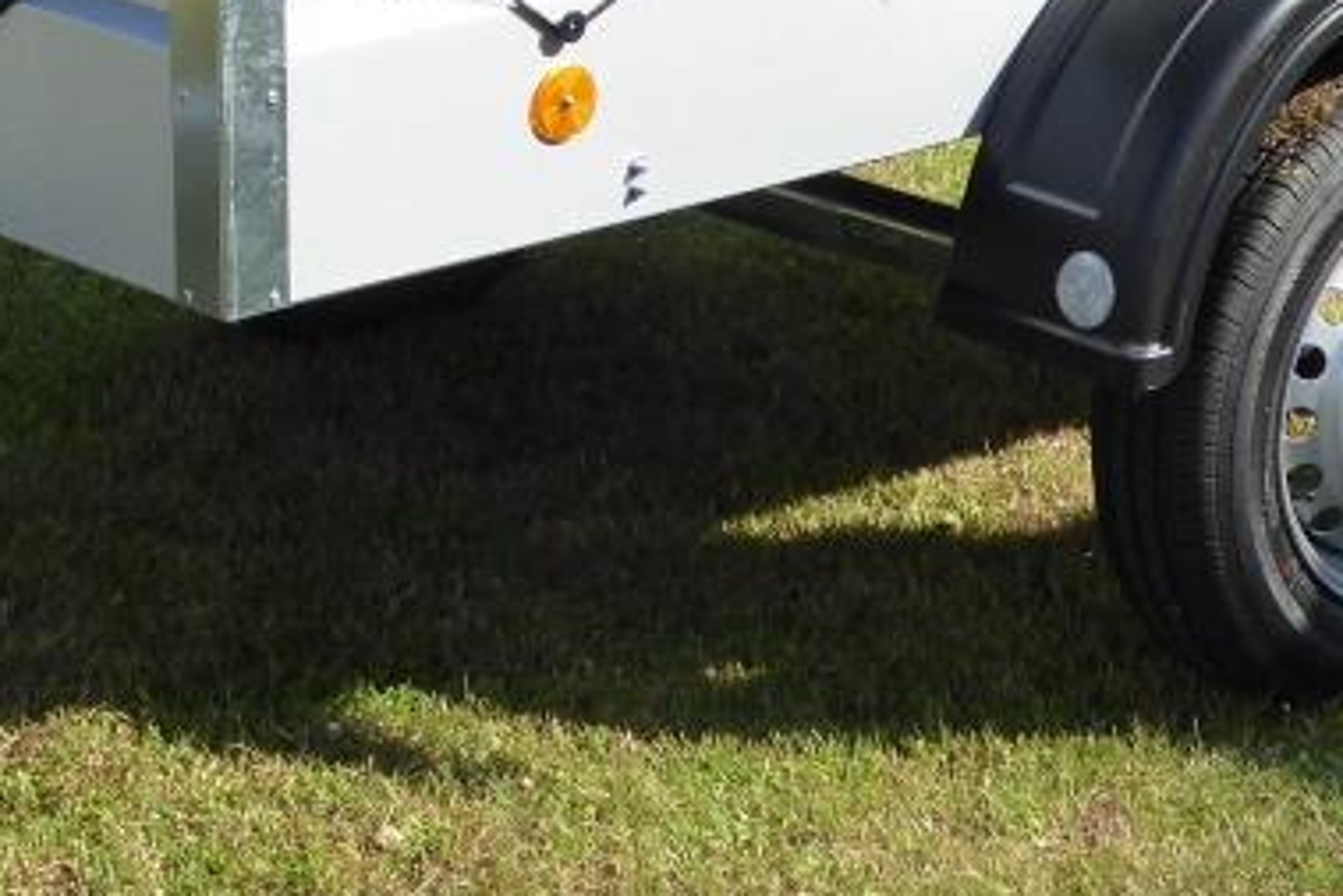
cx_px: 269
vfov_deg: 9.0
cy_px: -329
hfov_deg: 13.7
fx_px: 5560
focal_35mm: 149
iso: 160
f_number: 4.1
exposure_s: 1/400
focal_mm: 9
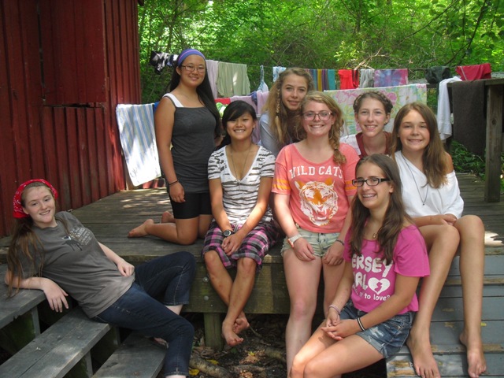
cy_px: 189
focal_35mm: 36
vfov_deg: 39.7
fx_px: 524
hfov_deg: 51.4
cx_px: 252
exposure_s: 1/80
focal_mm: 6.3
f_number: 3.1
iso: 200
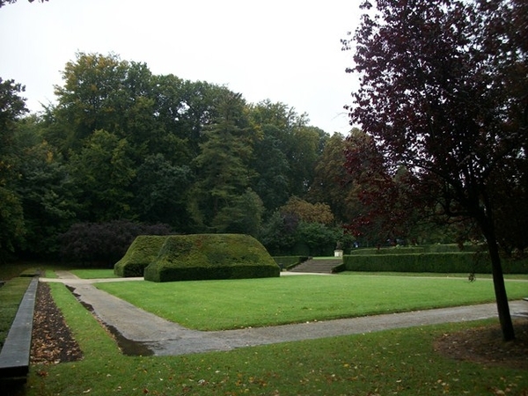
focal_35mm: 32
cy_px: 198
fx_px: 488
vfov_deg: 44.2
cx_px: 264
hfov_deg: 56.8
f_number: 2.9
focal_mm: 5.7
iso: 89
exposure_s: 1/125
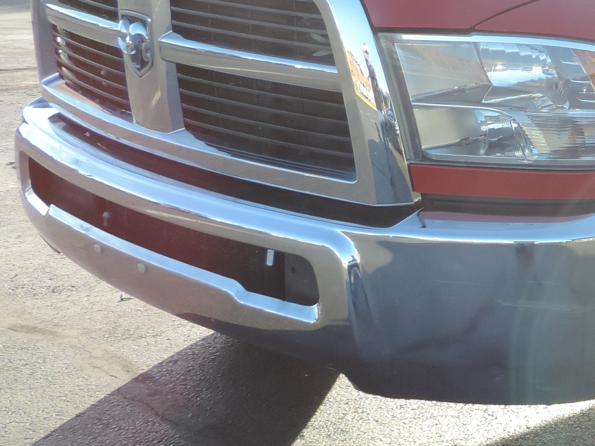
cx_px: 766
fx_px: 1272
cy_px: 200
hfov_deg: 23.4
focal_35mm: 74
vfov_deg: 19.9
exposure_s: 1/250
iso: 80
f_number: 3
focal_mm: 4.3
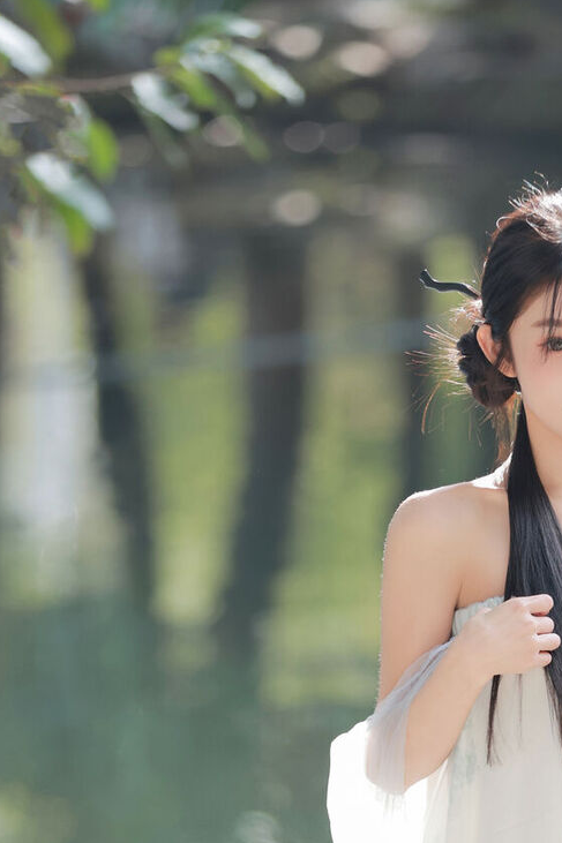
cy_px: 832
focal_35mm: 304
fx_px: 7121
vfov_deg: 6.8
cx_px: 435
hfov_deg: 4.5
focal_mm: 142
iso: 500
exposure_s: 1/800
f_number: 2.8
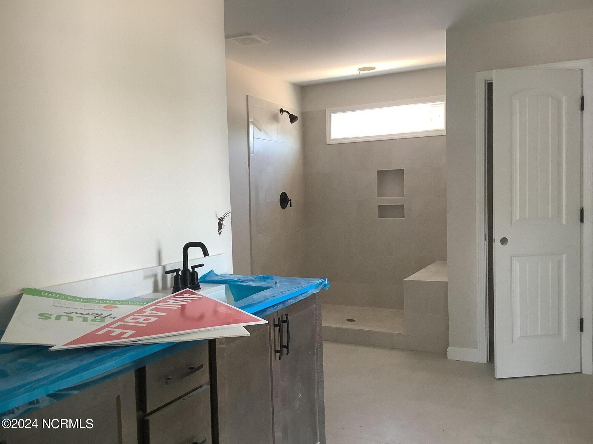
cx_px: 296
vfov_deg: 45.4
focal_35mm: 31
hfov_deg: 58.4
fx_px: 531
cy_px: 222
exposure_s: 1/60
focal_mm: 3.3
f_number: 2.4
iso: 160
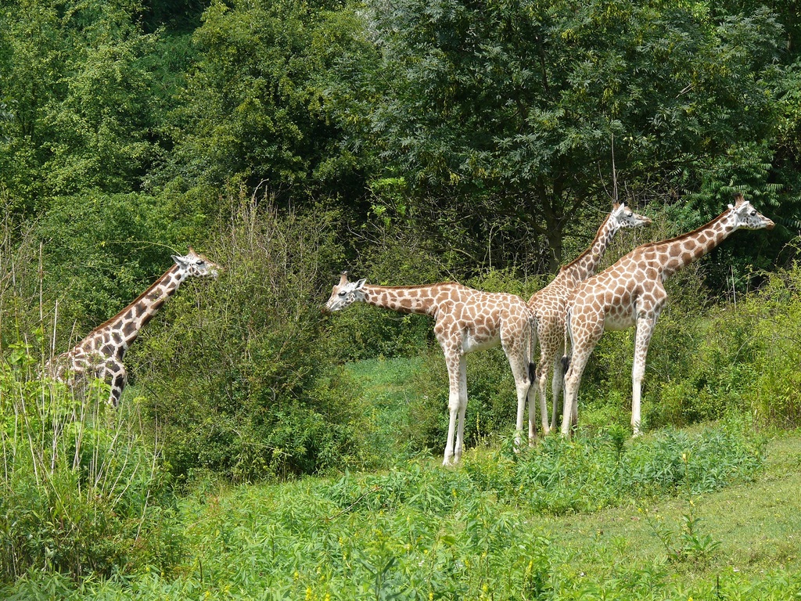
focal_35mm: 199
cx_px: 400
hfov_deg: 9.9
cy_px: 300
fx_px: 4605
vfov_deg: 7.5
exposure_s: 1/320
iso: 100
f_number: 5.6
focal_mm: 42.2
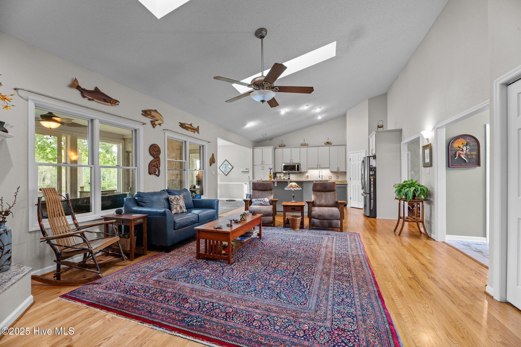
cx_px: 260
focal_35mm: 14
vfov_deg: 81.2
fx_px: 203
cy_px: 174
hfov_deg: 104.3
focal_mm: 14
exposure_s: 4
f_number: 9
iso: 100
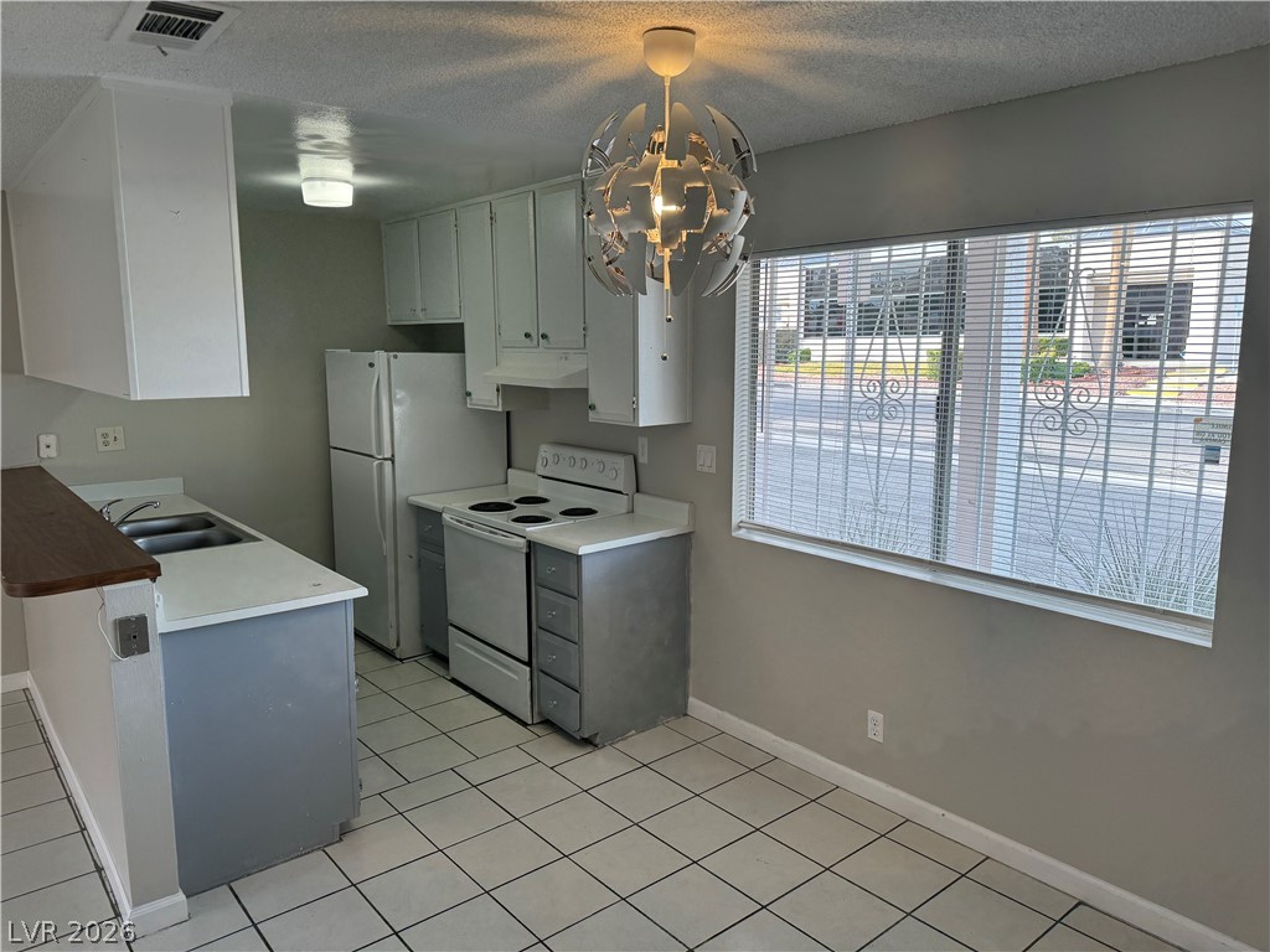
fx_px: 881
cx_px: 635
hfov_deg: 71.6
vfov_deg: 56.8
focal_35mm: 24
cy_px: 476
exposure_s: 1/231
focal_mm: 6.86
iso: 80
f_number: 1.78
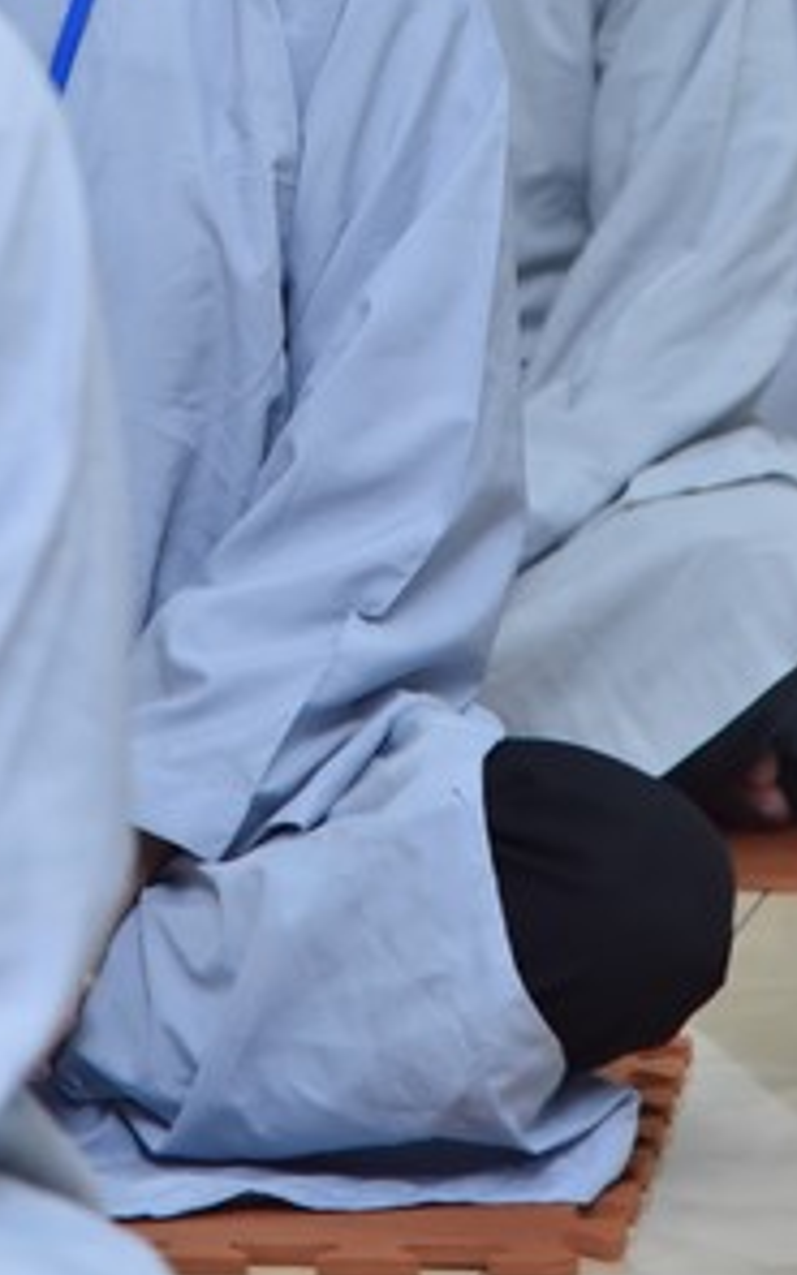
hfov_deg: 5.2
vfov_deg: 8.3
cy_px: 34
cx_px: 54
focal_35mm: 251
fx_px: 8723
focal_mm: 112
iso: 1250
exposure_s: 1/160
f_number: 4
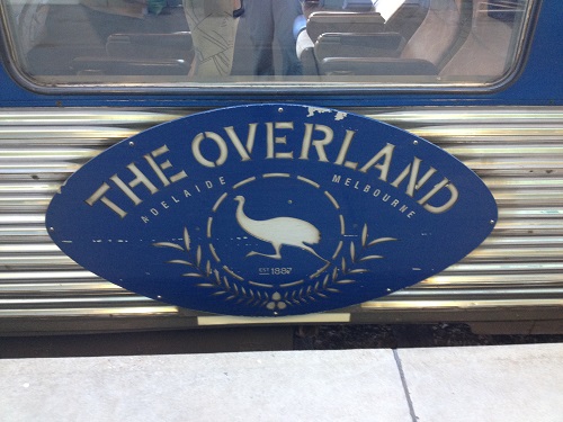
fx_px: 569
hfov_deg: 52.6
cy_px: 211
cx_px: 282
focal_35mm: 35
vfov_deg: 40.7
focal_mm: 4.28
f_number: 2.4
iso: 100
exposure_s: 1/20
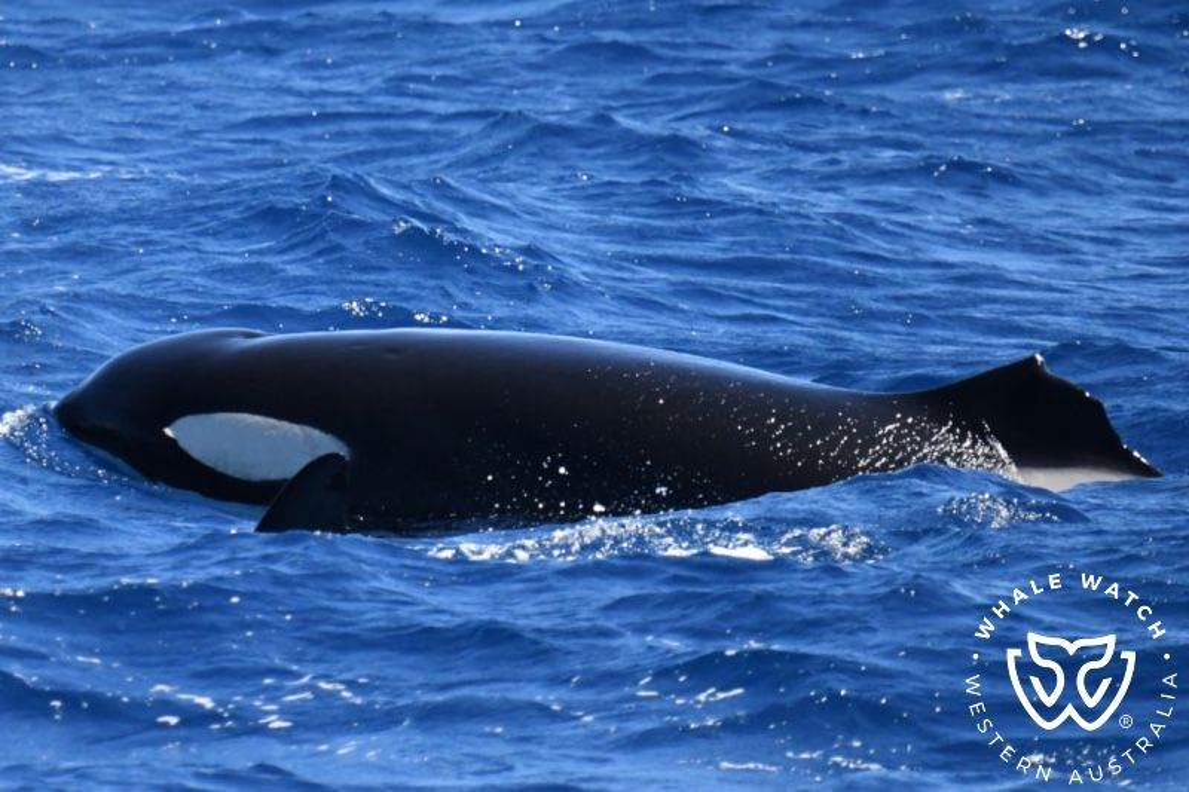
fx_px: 19811
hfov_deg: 3.4
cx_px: 594
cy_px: 396
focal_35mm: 600
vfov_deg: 2.3
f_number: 6.3
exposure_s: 1/8000
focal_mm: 600
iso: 2200
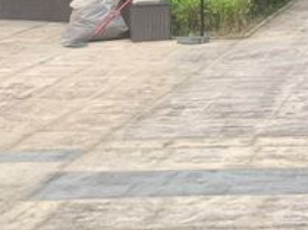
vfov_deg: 11.0
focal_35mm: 119
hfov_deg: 15.7
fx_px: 1058
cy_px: -268
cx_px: 412
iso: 40
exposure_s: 1/122
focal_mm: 4.25
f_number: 1.8
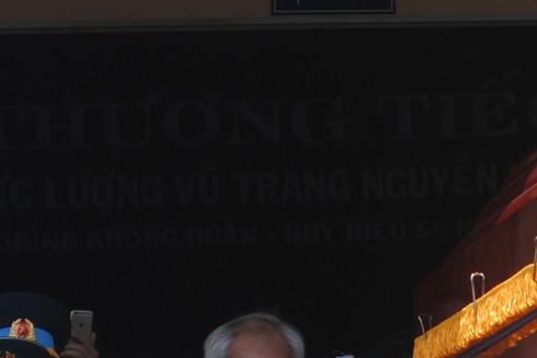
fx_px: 5029
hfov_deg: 6.0
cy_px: 505
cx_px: 788
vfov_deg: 4.1
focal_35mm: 337
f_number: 7.1
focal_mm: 55
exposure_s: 1/250
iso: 100
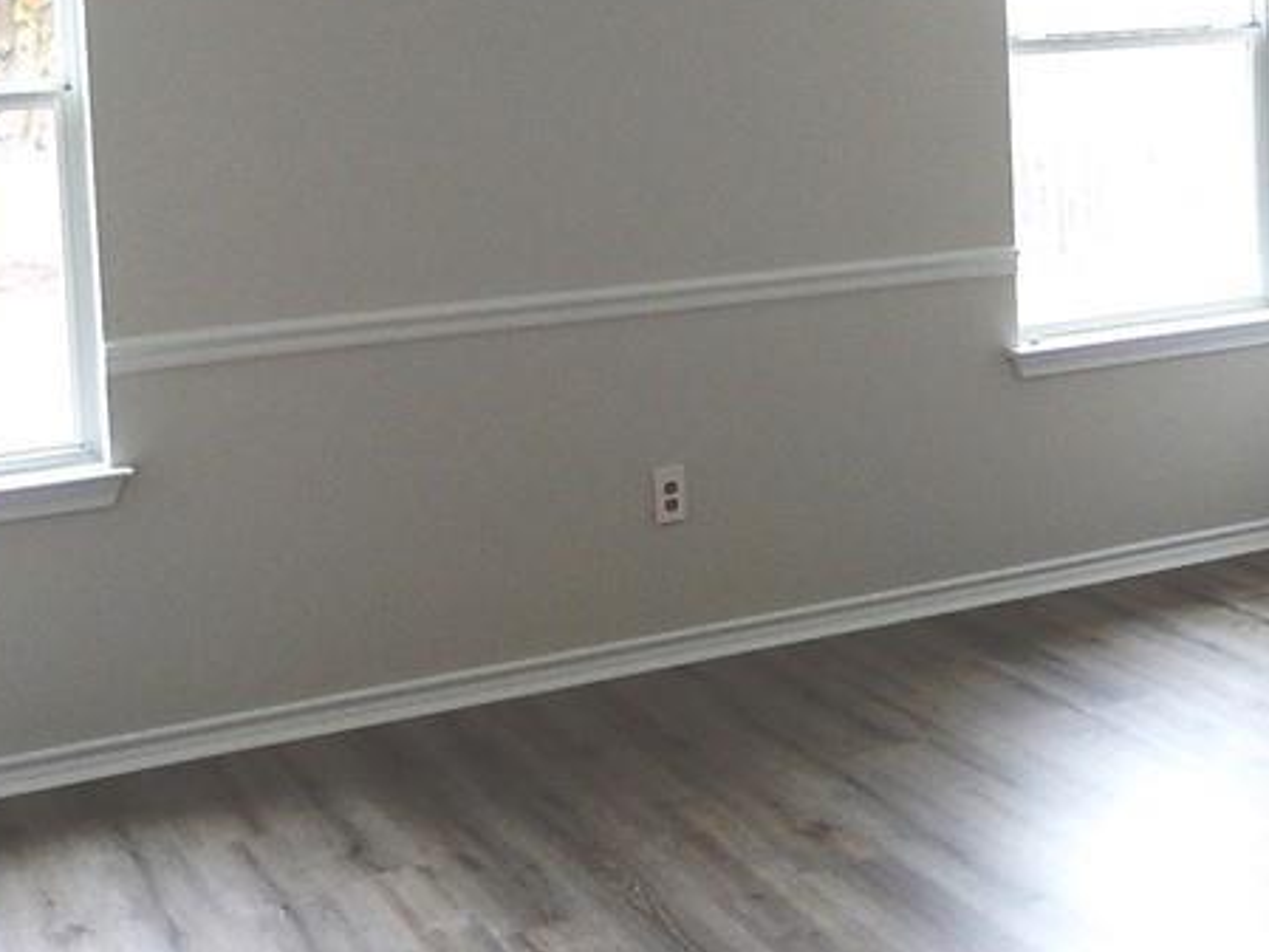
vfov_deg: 24.9
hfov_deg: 33.6
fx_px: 2090
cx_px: 774
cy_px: 96
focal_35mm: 57
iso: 250
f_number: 3.4
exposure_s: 1/30
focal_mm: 4.5
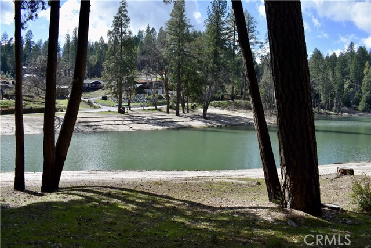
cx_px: 186
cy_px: 124
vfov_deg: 48.0
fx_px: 278
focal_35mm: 27
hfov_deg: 67.4
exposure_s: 1/500
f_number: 8
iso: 220
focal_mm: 18
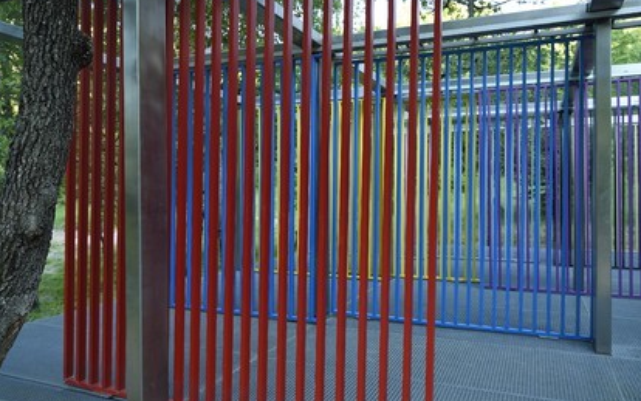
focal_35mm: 30
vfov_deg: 41.9
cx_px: 324
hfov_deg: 62.9
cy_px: 194
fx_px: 524
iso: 200
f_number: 5
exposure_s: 1/40
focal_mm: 29
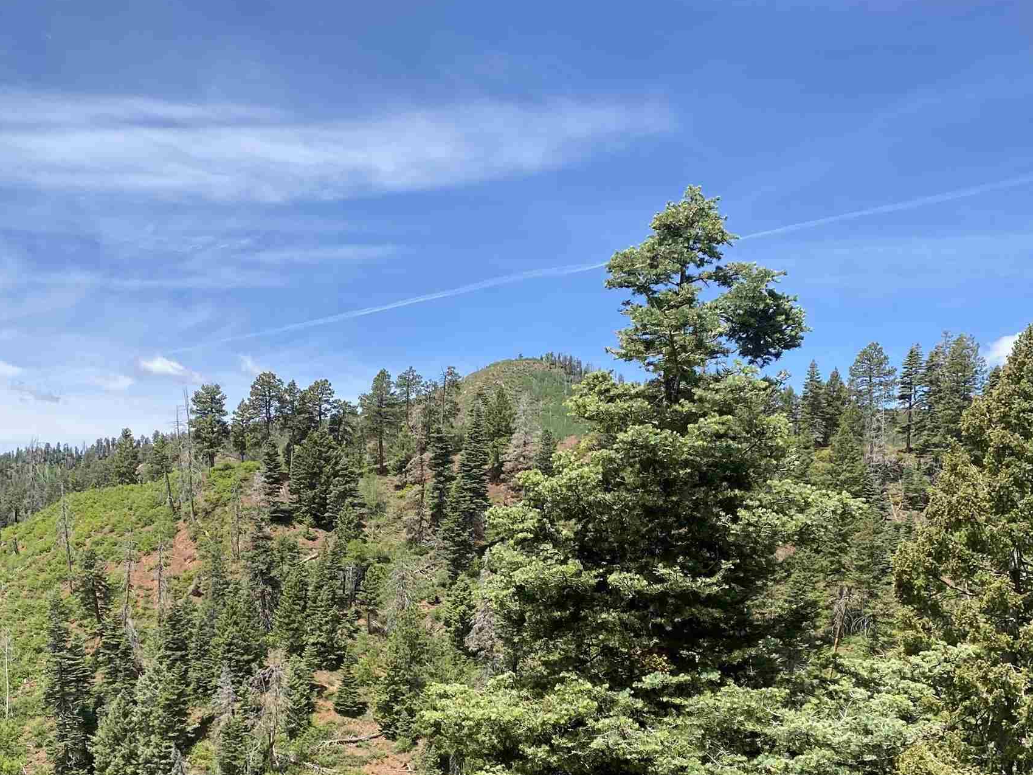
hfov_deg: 40.3
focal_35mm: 47
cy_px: 648
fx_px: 1403
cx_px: 435
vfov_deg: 30.0
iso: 32
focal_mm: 4.25
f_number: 1.8
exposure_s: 1/1866
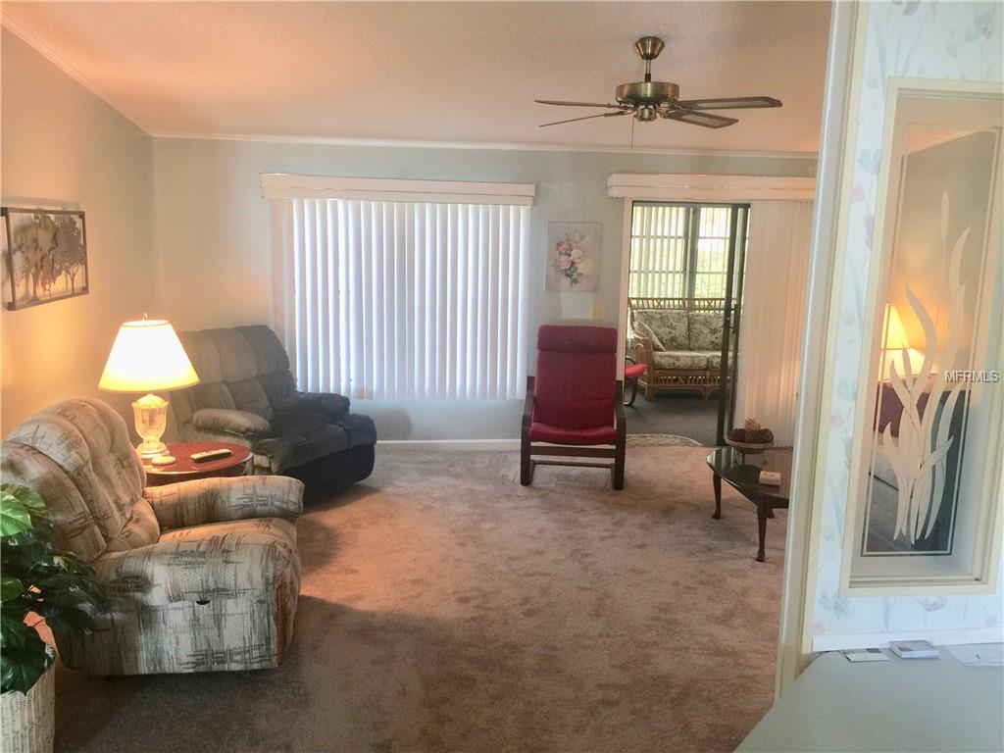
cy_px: 376
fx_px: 841
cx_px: 502
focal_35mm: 29
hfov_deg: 61.7
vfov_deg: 48.2
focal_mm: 4.15
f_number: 2.2
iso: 40
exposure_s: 1/15
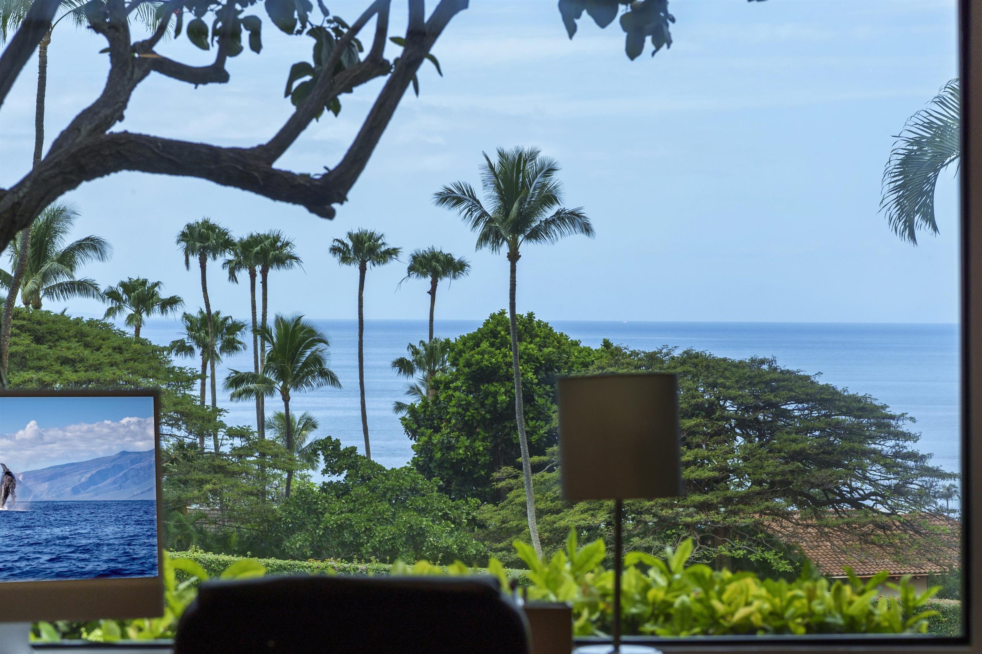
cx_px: 491
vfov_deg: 10.8
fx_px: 3464
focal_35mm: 127
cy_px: 327
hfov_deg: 16.1
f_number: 7.1
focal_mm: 85
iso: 100
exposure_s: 1/250
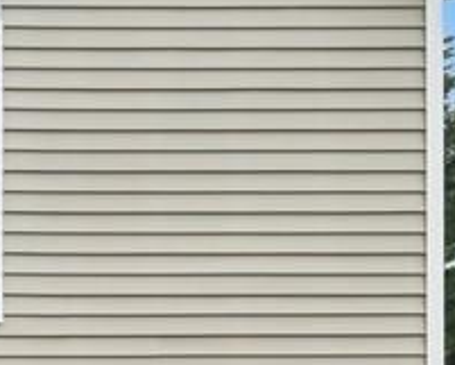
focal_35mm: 179
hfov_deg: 8.6
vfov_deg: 8.3
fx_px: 2412
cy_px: 685
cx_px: -1010
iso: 100
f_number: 11
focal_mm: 24
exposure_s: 1/100
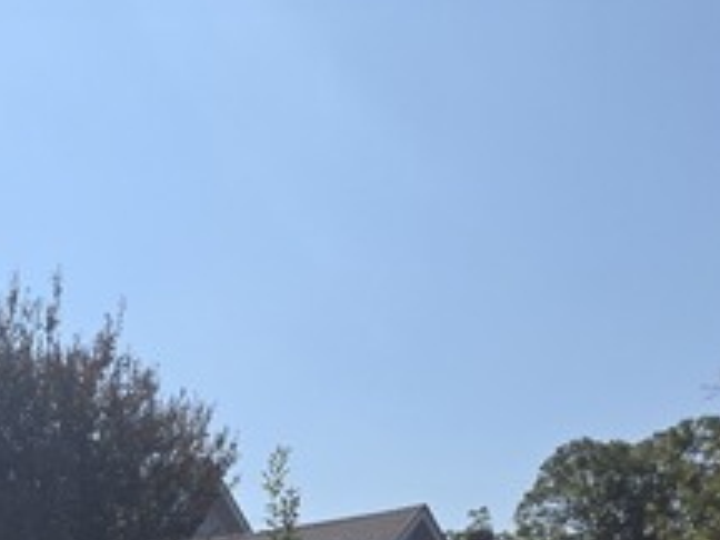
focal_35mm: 68
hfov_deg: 25.6
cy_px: 770
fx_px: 1414
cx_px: -140
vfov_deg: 19.3
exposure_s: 1/3418
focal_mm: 5.4
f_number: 1.8
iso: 25
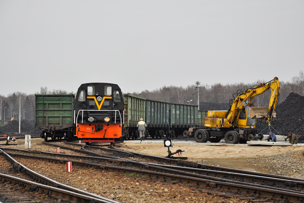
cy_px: 102
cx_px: 152
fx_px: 1140
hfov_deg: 15.2
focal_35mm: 135
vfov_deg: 10.2
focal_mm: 90
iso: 250
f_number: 8
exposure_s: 1/500
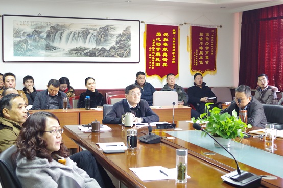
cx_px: 142
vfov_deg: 26.0
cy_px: 94
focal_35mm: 52
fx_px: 409
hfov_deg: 38.2
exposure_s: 1/8
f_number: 4.5
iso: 1600
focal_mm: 35
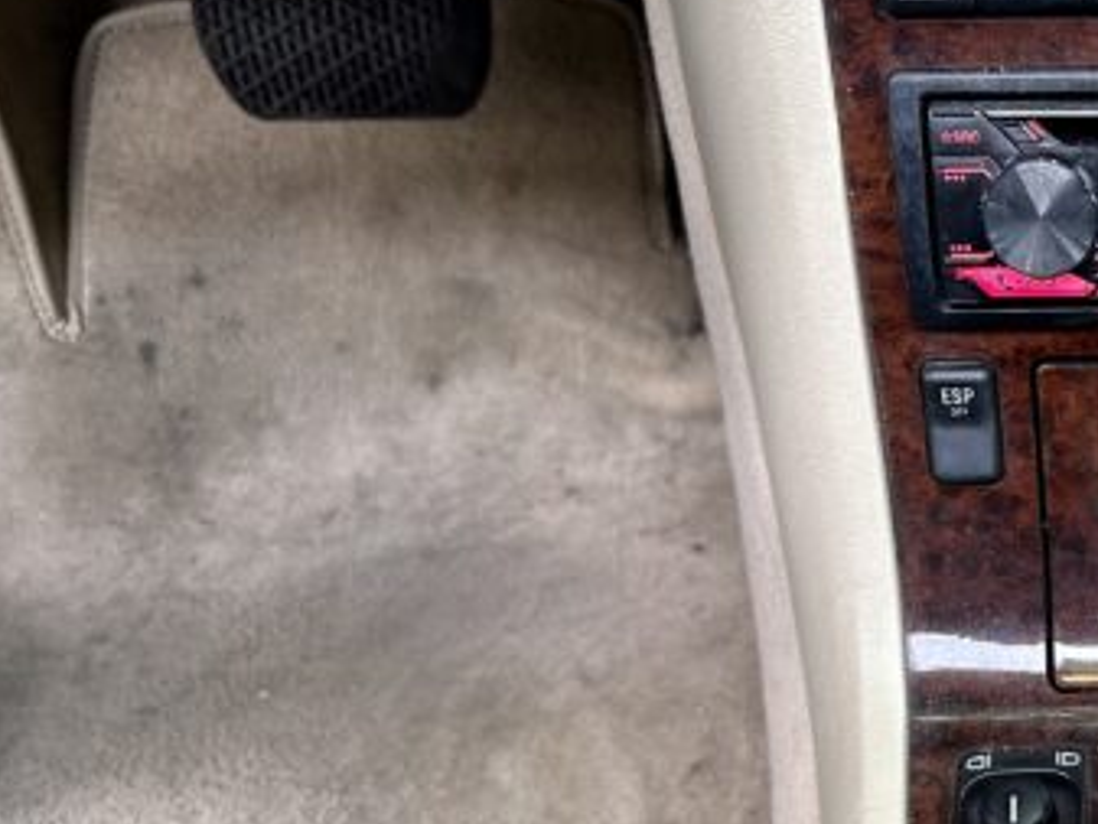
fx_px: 1809
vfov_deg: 25.2
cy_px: 668
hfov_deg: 29.4
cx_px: 1290
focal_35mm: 57
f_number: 1.78
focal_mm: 6.86
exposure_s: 1/81
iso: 250
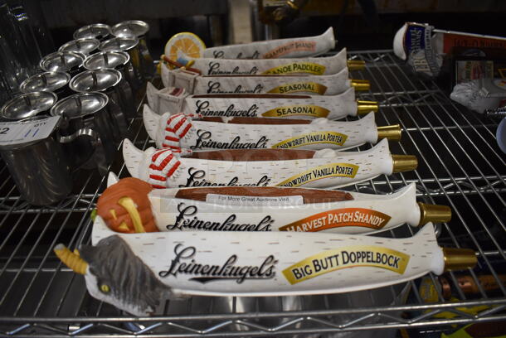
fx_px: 380
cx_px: 253
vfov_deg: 48.0
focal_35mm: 27
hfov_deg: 67.3
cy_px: 169
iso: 1400
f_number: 3.5
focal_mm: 18
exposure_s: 1/125
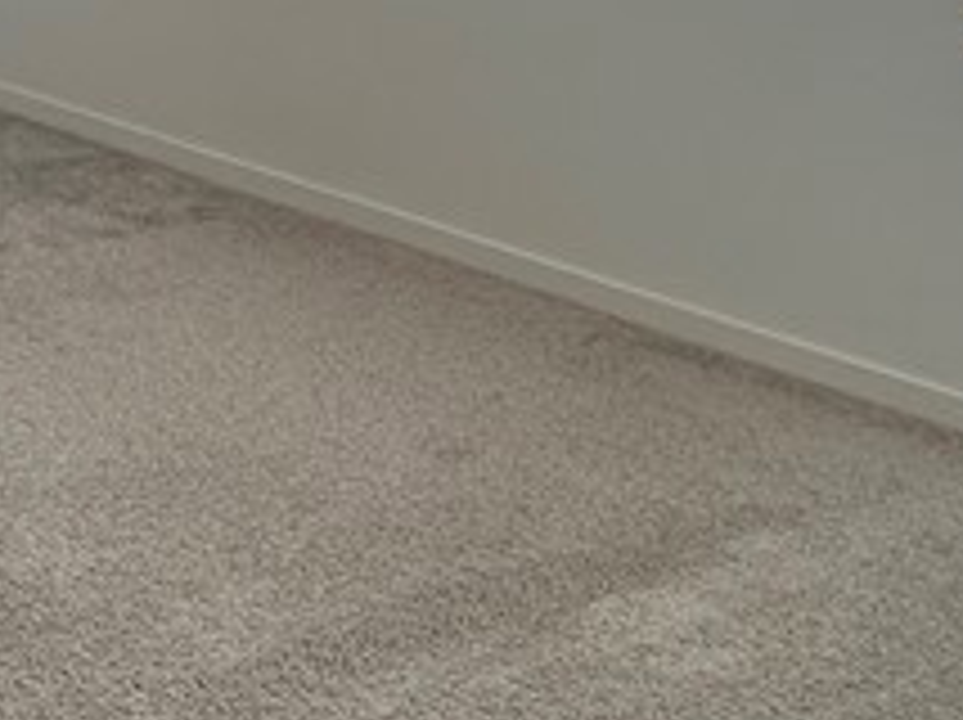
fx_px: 1862
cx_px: -122
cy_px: -122
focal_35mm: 67
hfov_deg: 26.5
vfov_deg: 20.6
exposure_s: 1/120
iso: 80
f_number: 2.2
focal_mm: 2.22
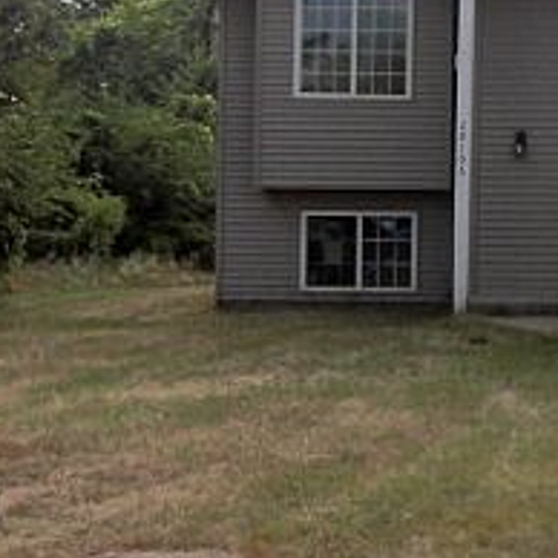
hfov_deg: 14.1
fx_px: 2079
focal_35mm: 114
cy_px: 152
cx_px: 883
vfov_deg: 15.2
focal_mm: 6.9
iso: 50
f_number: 3
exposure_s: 1/640
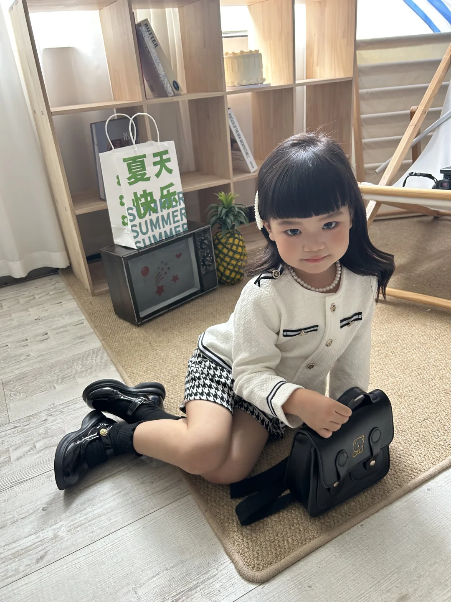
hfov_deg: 53.1
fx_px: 452
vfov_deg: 67.3
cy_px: 301
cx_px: 226
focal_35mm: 26
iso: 125
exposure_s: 1/77
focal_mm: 5.7
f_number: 1.5
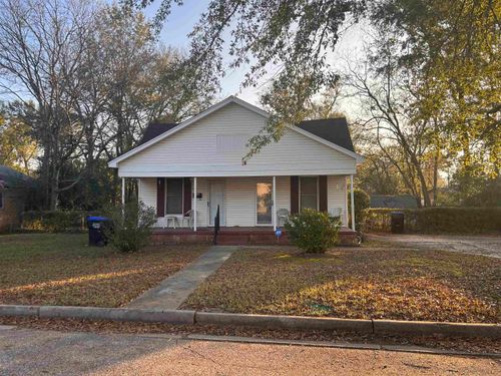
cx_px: 250
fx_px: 376
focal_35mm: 26
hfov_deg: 67.3
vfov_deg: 53.1
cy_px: 188
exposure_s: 1/683
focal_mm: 5.7
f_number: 1.5
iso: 50
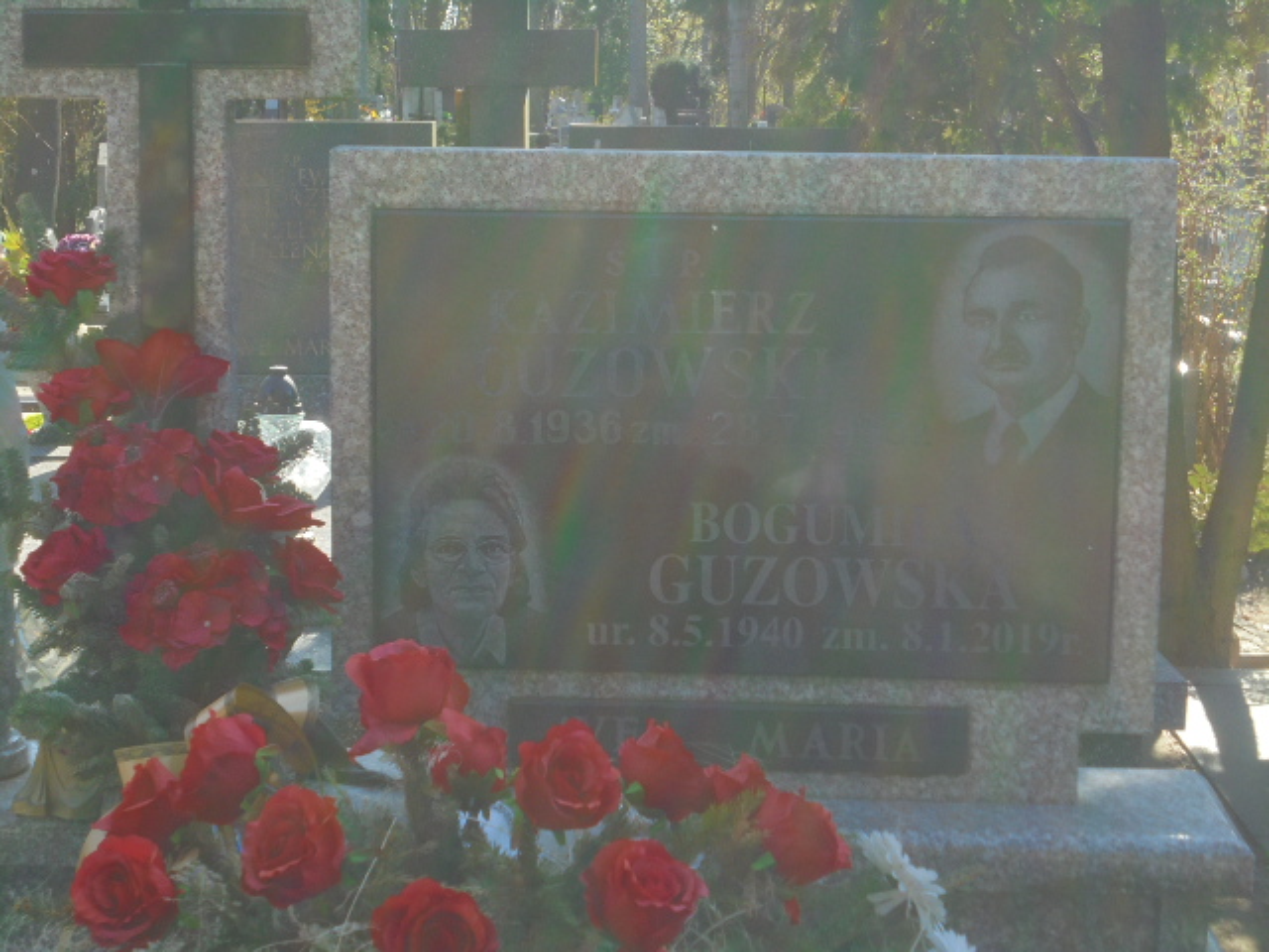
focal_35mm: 73
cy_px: 476
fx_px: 2676
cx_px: 634
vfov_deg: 20.2
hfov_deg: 26.7
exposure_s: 1/125
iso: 100
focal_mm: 13.1
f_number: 6.1
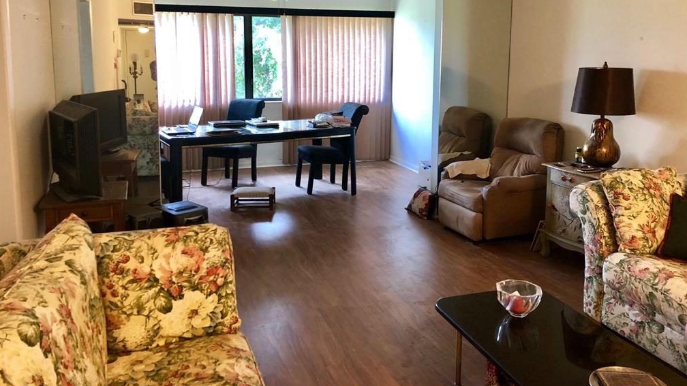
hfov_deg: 62.6
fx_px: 565
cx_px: 342
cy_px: 132
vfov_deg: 37.4
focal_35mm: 31
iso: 40
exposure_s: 1/15
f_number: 1.8
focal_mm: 4
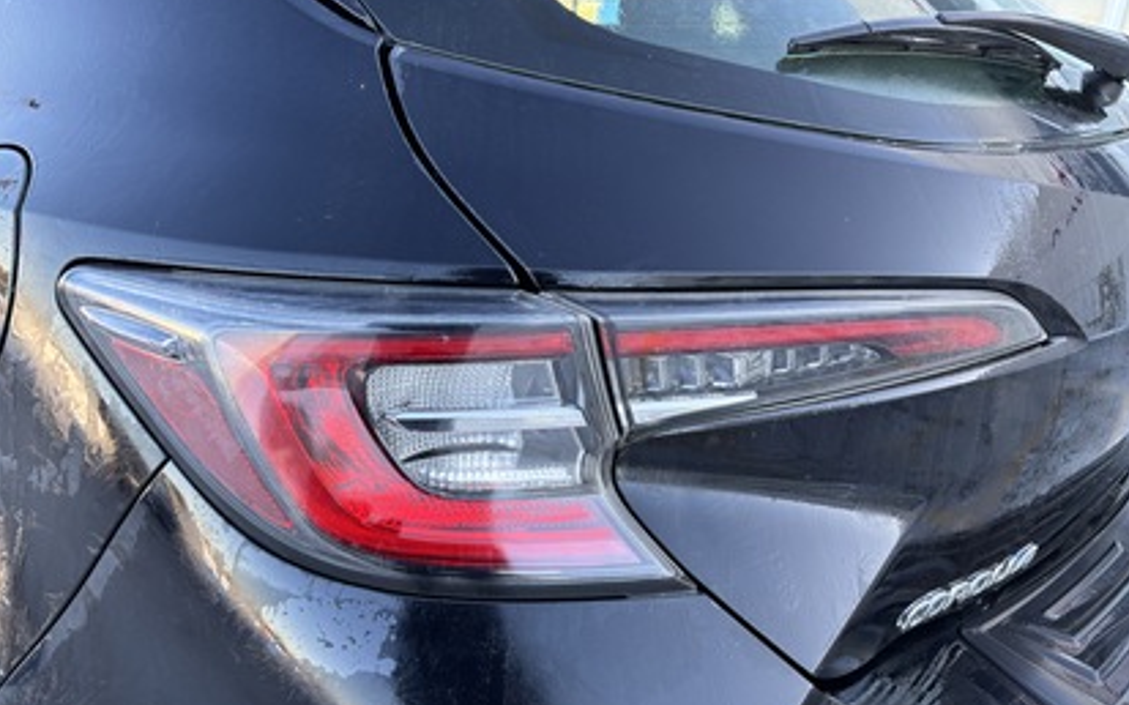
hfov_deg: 66.5
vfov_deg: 44.5
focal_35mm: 28
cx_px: 566
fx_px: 861
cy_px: 389
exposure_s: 1/121
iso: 50
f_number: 1.6
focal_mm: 5.96
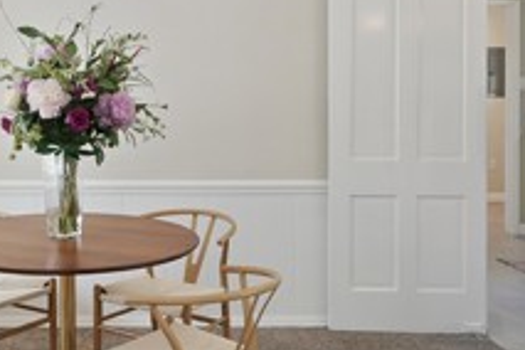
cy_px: 97
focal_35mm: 51
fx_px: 744
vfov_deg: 26.2
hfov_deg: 37.4
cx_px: 101
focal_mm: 17
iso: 320
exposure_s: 1/15
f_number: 4
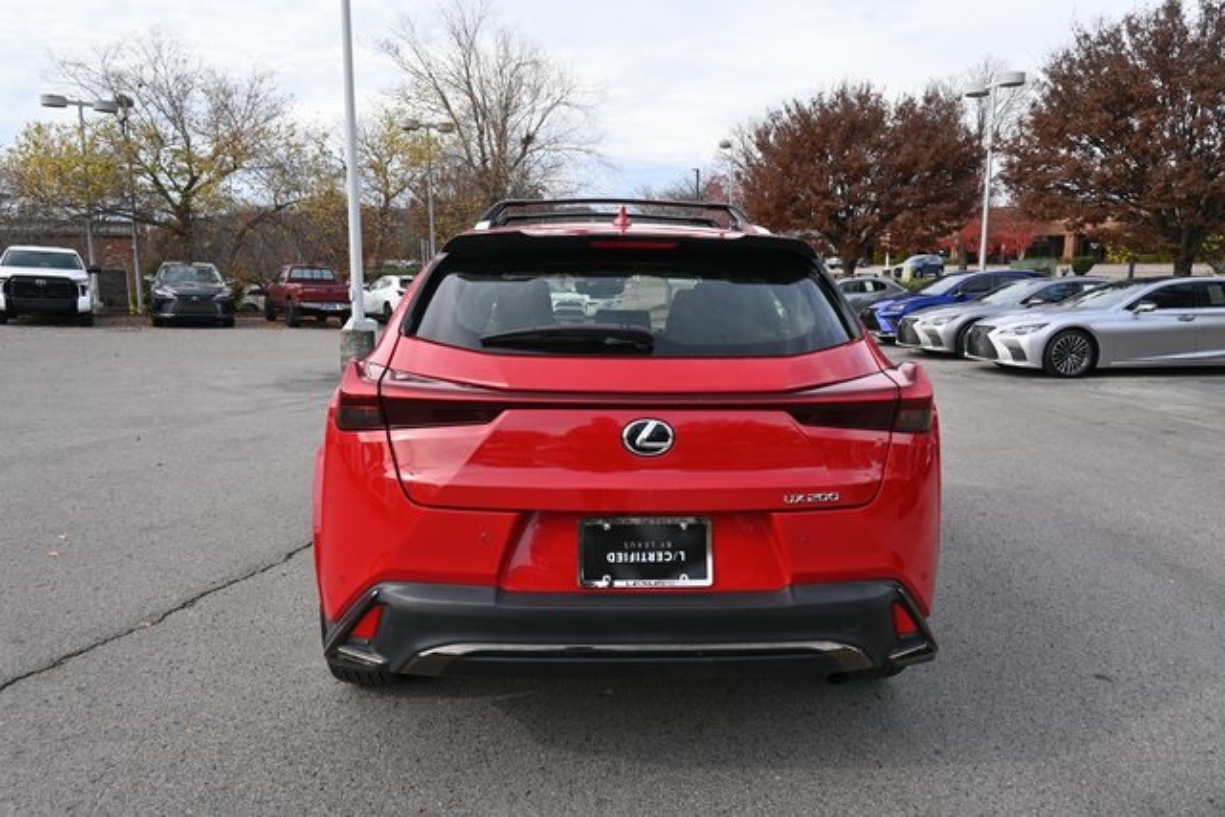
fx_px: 817
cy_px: 408
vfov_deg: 53.2
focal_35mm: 24
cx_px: 612
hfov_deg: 73.7
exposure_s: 1/250
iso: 125
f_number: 5.6
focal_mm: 16
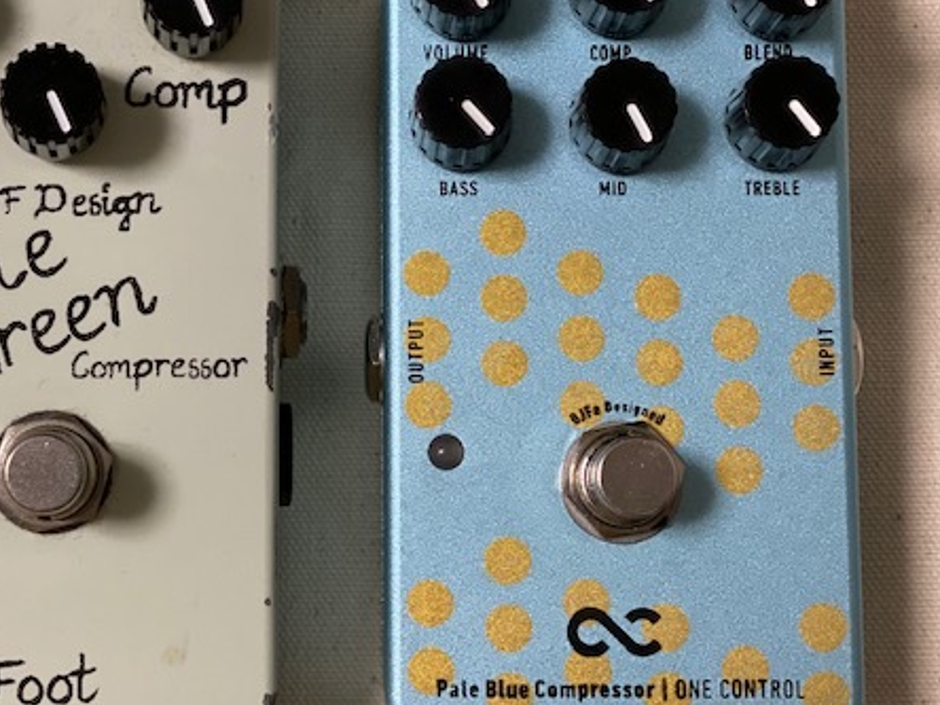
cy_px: 305
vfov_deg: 19.6
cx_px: 358
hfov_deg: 25.9
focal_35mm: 75
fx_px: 2037
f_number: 2
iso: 200
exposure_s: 1/100
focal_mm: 6
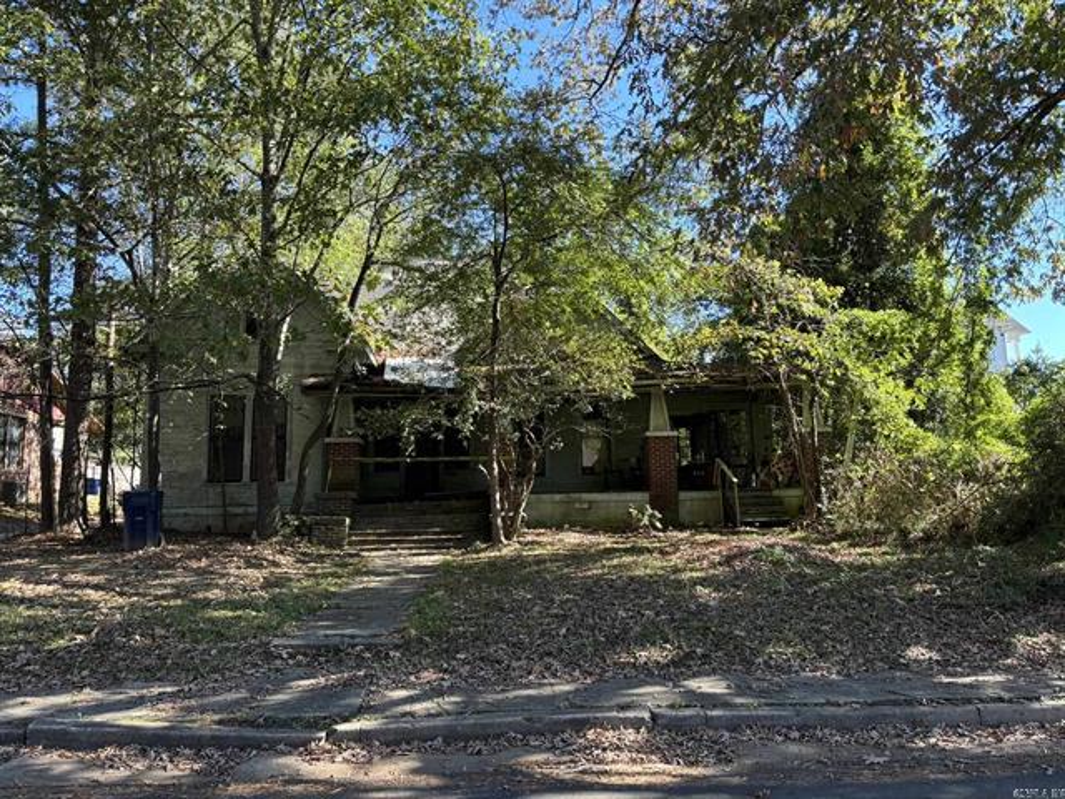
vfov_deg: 53.1
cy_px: 400
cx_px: 532
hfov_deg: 67.3
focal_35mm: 26
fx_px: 800
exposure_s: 1/247
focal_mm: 5.96
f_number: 1.6
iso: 40
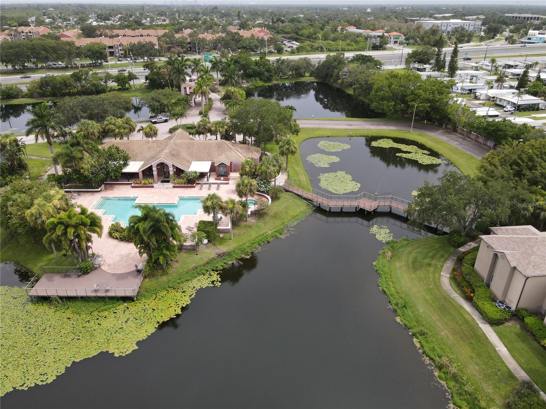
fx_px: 379
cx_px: 273
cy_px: 204
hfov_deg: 71.6
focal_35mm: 24
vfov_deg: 56.8
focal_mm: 4.5
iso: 100
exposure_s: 1/350
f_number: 2.8
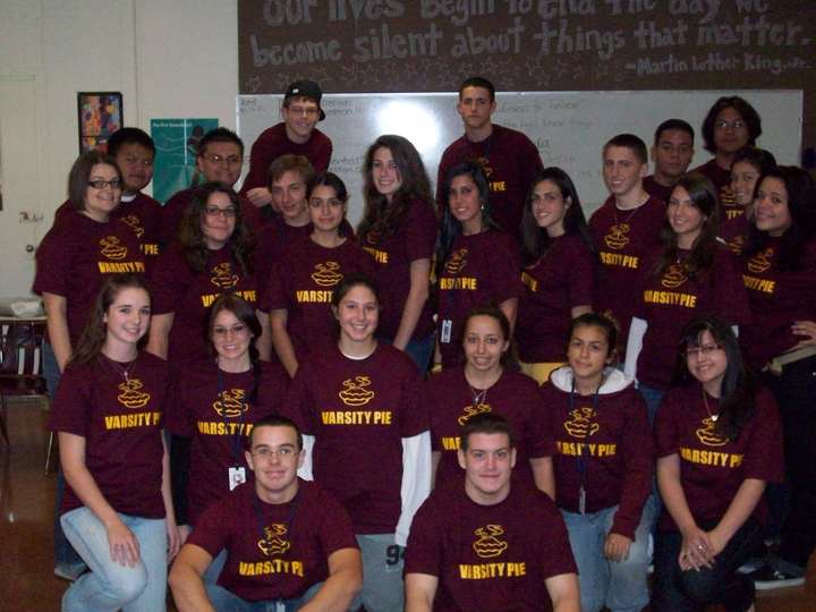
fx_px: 1273
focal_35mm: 54
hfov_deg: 35.5
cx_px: 408
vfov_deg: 27.0
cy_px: 306
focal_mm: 9
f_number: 3.4
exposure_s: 1/161
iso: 400
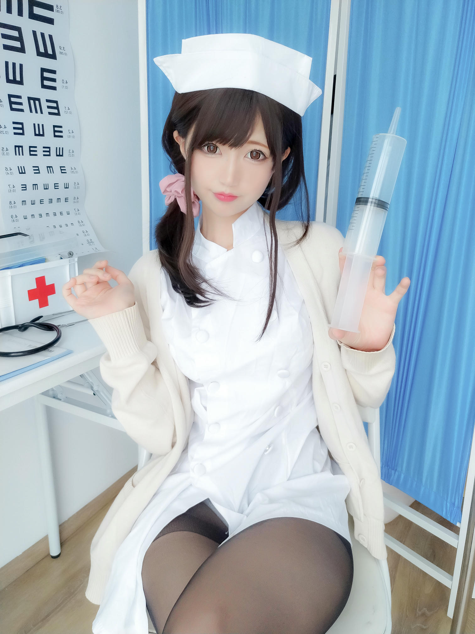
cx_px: 238
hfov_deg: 54.9
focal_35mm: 25
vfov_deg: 69.4
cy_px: 317
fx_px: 457
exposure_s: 1/100
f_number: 1.8
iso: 100
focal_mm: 4.36
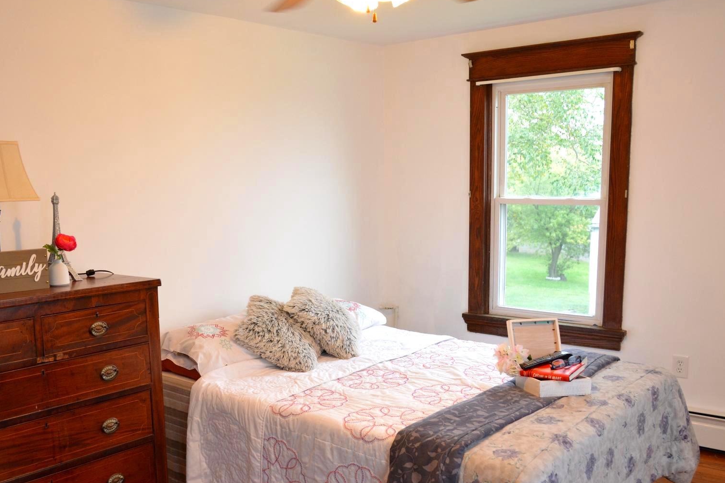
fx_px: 698
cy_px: 307
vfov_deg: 37.9
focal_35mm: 35
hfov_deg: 54.6
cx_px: 307
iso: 800
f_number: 4
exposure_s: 1/60
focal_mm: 17
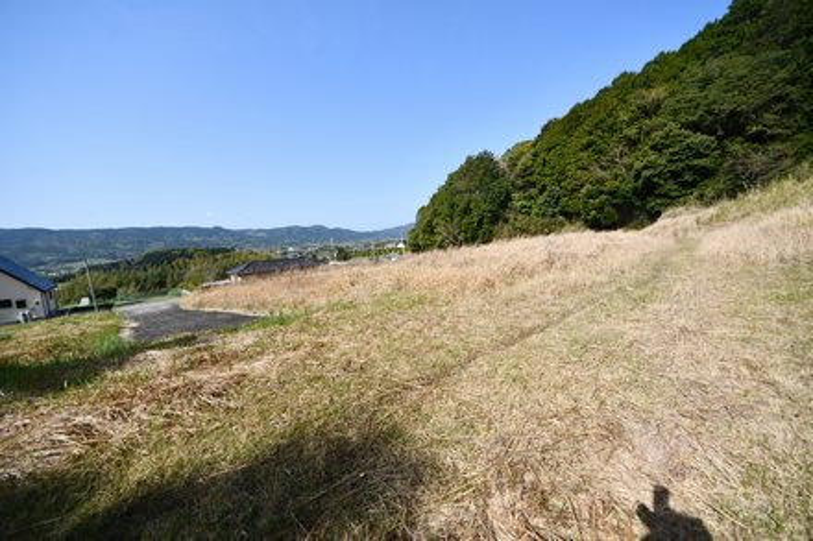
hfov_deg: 112.6
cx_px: 406
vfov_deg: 90.0
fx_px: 271
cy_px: 270
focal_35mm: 12
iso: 100
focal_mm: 8
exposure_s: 1/320
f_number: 9
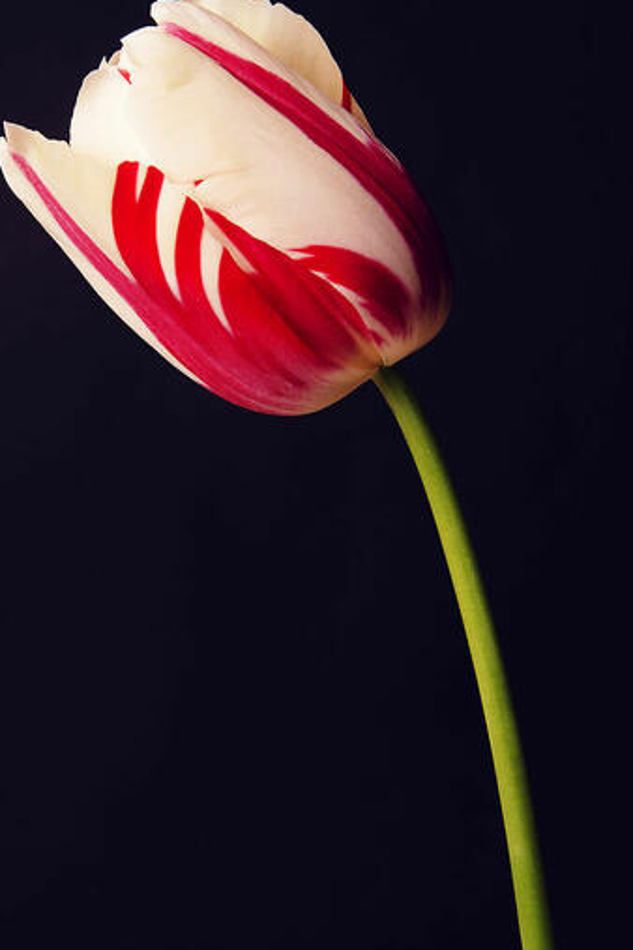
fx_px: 3270
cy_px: 422
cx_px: 298
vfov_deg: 16.5
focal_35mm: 124
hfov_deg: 11.1
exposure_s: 1/200
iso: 200
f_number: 16
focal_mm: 70
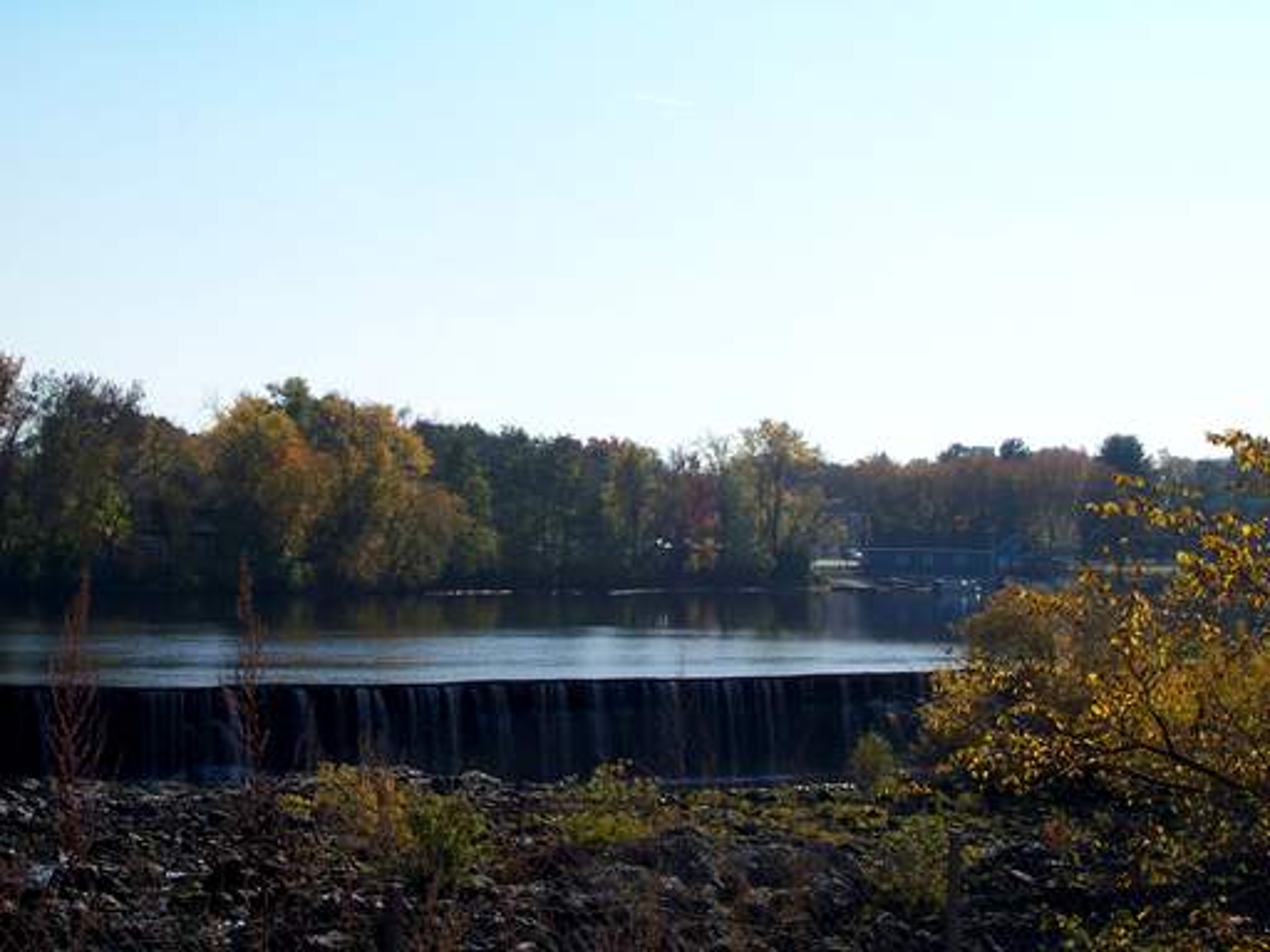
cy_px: 476
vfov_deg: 24.4
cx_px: 635
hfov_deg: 32.2
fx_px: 2201
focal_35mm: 60
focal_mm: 10.3
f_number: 5.6
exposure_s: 1/500
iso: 80
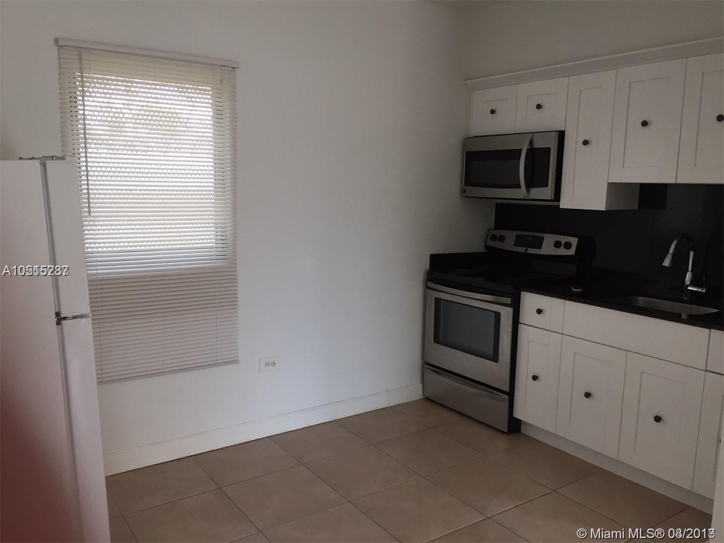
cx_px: 362
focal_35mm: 29
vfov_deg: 48.2
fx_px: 607
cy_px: 272
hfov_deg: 61.7
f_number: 2.2
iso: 32
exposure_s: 1/30
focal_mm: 4.15
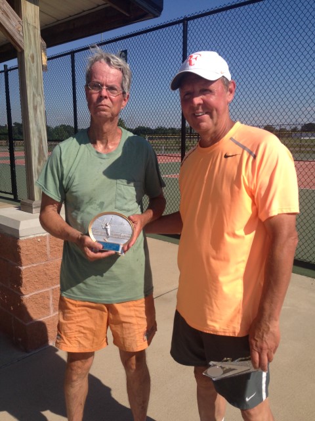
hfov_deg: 42.9
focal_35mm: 33
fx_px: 400
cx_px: 158
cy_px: 210
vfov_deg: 55.4
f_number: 2.4
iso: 50
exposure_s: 1/2262
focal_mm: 4.12
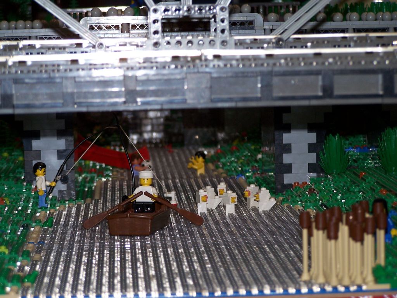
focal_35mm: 139
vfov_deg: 10.7
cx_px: 198
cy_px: 149
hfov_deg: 14.2
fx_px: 1594
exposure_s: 1/125
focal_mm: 23.1
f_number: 3.2
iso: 80
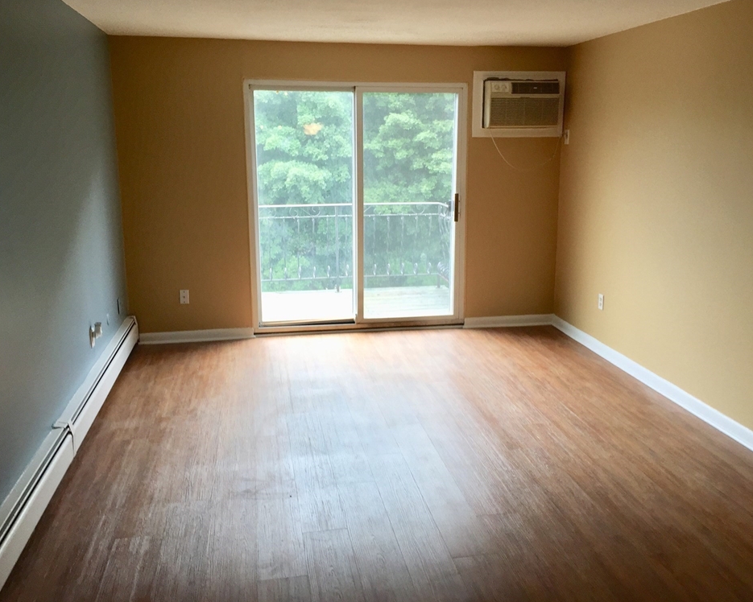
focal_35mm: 31
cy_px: 295
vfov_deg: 47.1
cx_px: 389
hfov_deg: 57.2
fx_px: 691
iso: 50
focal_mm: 4.15
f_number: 2.2
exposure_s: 1/120
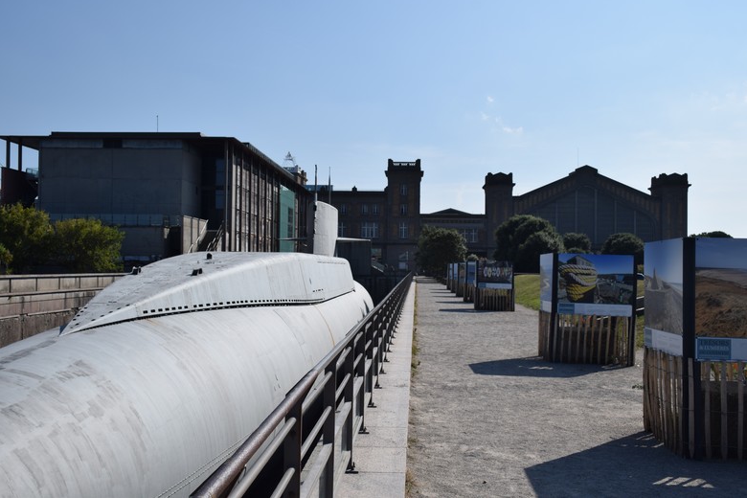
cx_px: 381
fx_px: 830
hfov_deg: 48.5
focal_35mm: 40
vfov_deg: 33.4
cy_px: 244
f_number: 10
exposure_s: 1/400
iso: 100
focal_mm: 26
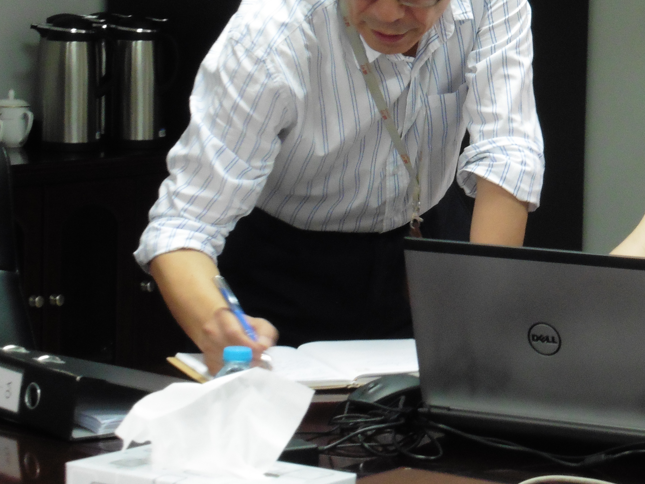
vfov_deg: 9.7
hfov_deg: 12.9
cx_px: 483
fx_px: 2851
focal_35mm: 153
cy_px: 95
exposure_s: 1/8
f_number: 5.1
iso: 400
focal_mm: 14.2
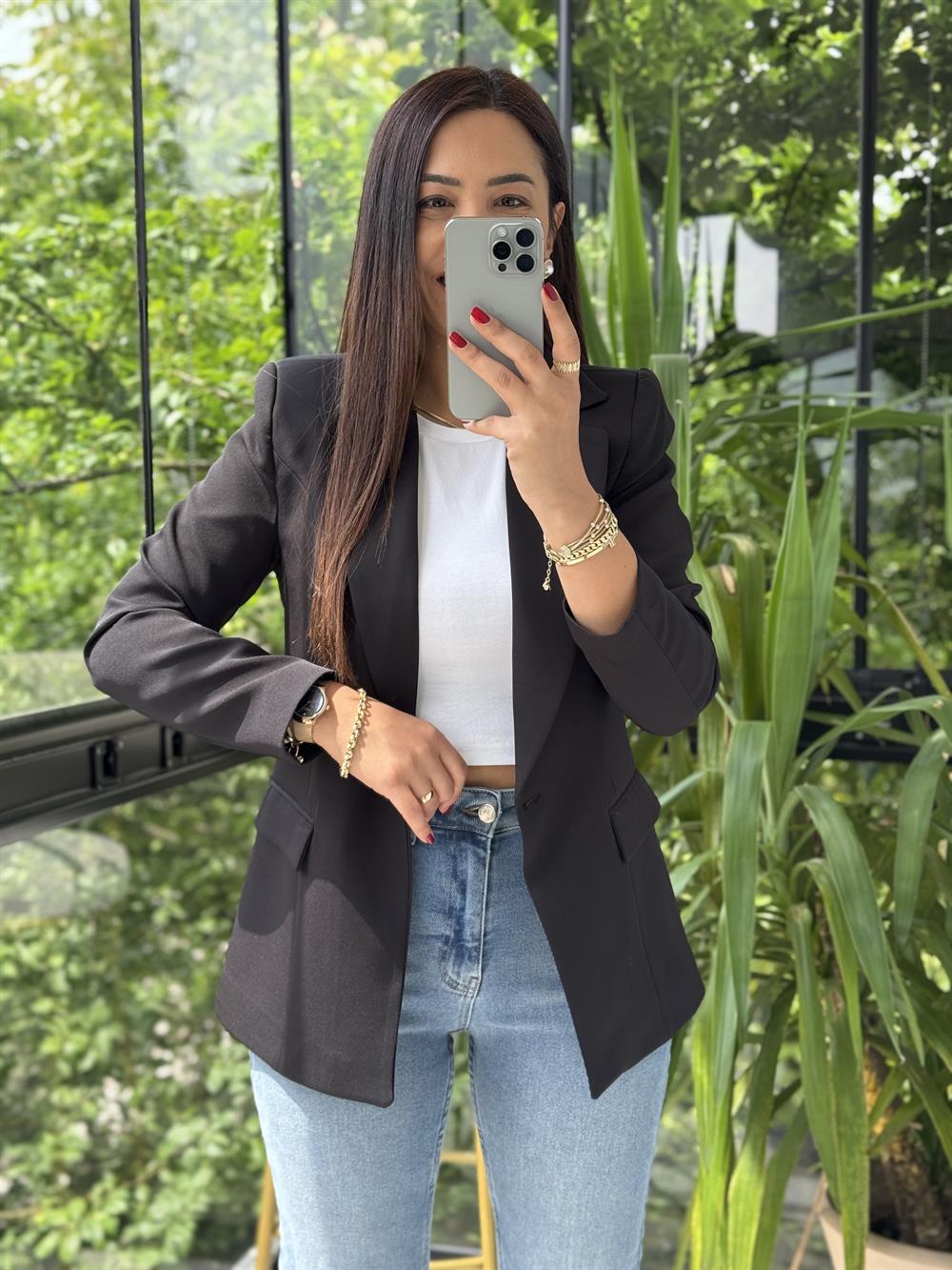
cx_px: 476
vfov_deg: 39.7
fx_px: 1760
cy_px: 635
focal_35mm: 48
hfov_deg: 30.3
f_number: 1.78
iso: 64
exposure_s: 1/192
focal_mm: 6.76
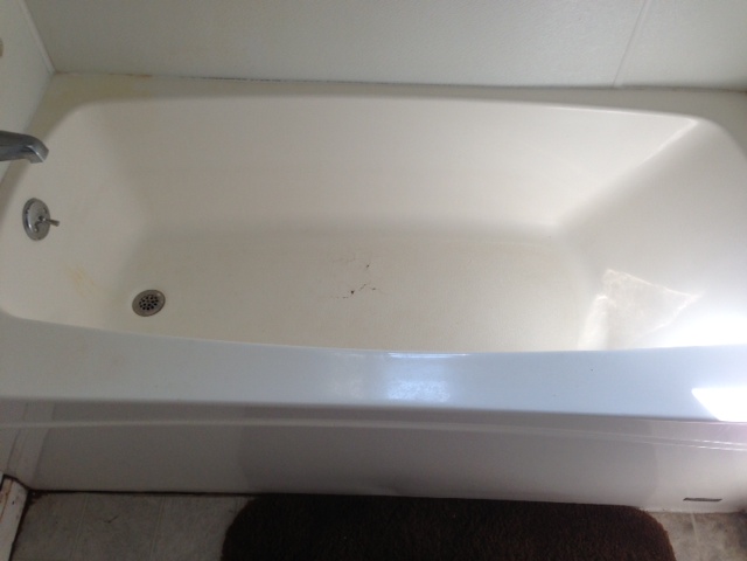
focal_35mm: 33
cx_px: 374
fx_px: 712
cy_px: 280
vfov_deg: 42.9
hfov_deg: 55.4
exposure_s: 1/120
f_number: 2.4
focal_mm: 4.13
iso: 64
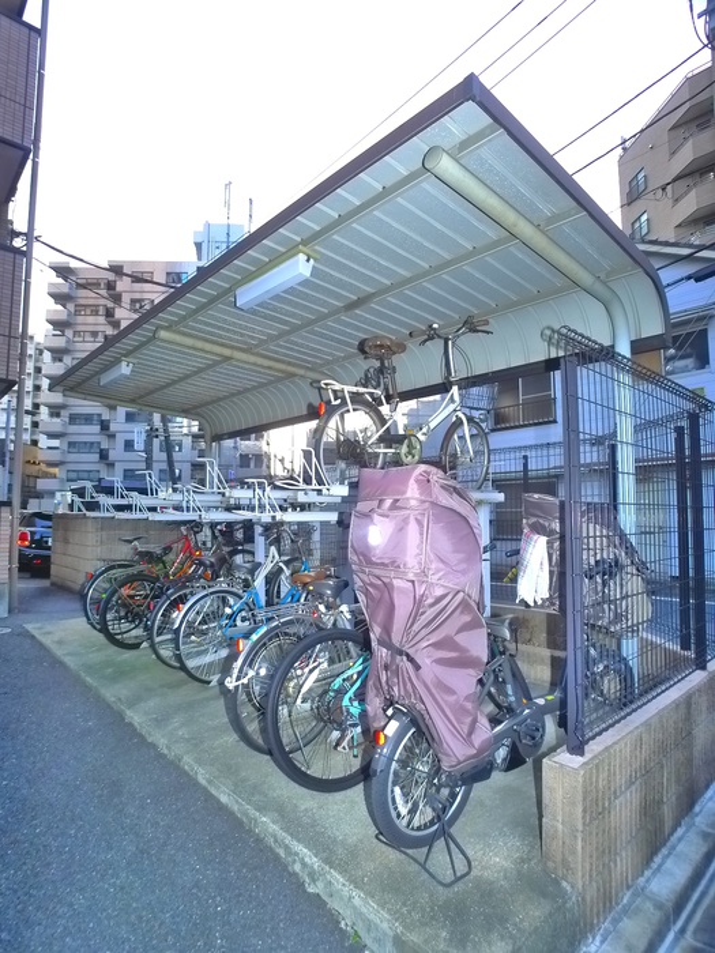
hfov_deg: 56.8
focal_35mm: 24
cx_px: 358
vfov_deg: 71.6
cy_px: 476
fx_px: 661
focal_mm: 5.1
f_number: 2
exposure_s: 1/80
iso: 400
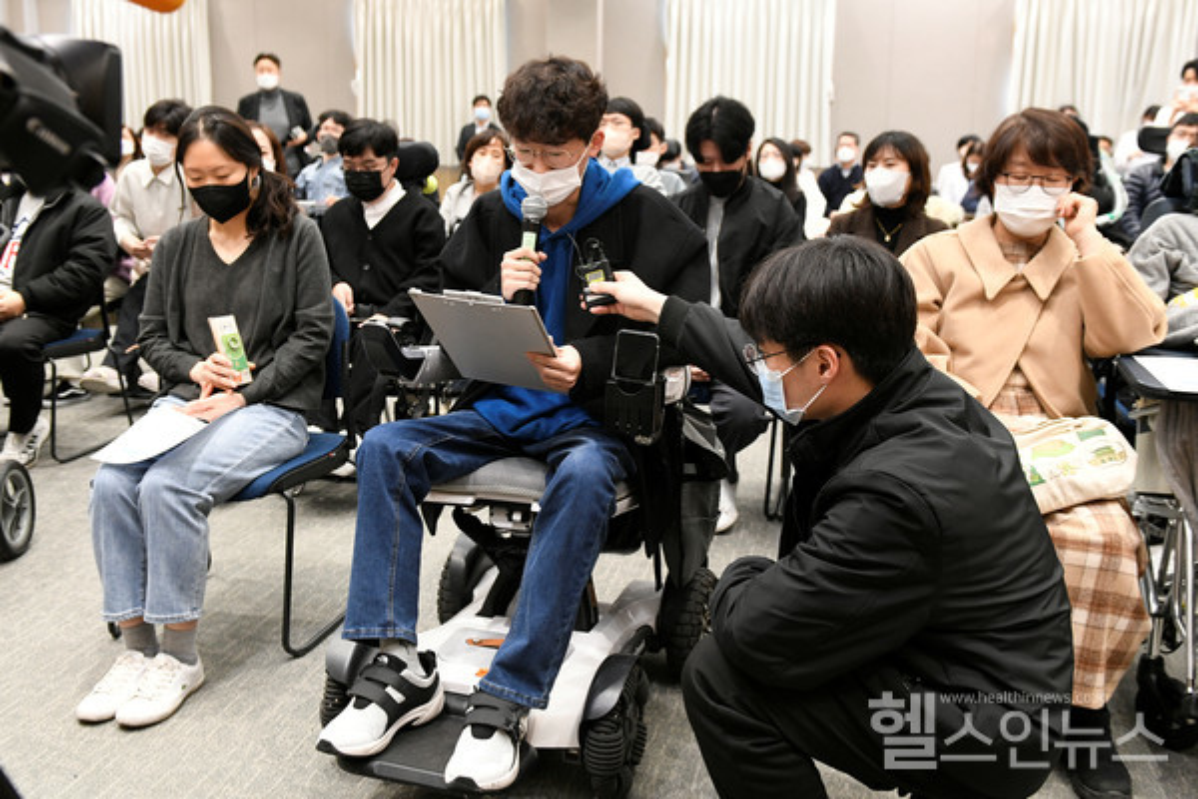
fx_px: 1131
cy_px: 400
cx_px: 599
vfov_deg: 38.9
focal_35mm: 34
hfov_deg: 55.8
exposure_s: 1/60
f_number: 4
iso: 2000
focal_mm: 29
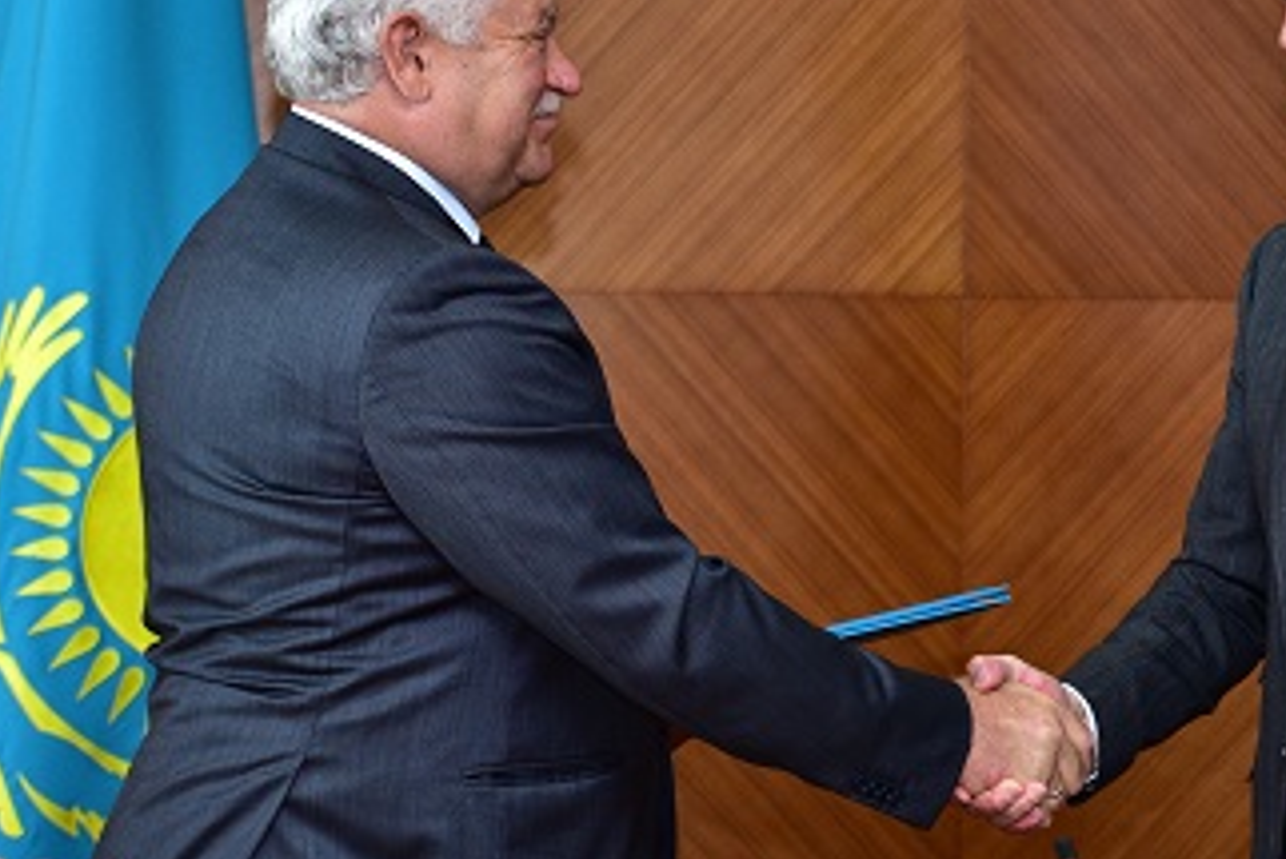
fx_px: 6325
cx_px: 1074
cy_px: 220
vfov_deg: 7.8
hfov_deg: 11.6
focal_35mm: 177
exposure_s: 1/160
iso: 800
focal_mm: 95
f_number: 2.8
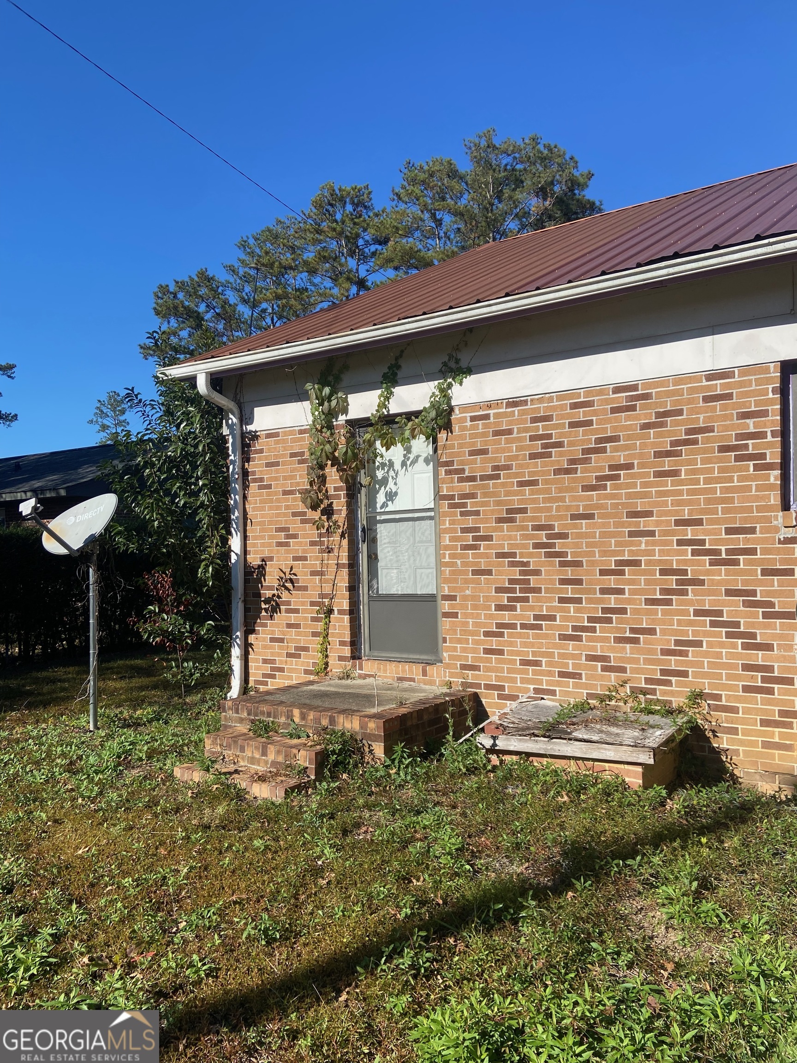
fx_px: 798
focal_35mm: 26
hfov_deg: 53.1
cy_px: 532
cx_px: 398
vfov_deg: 67.3
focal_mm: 4.25
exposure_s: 1/2513
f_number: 1.8
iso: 32
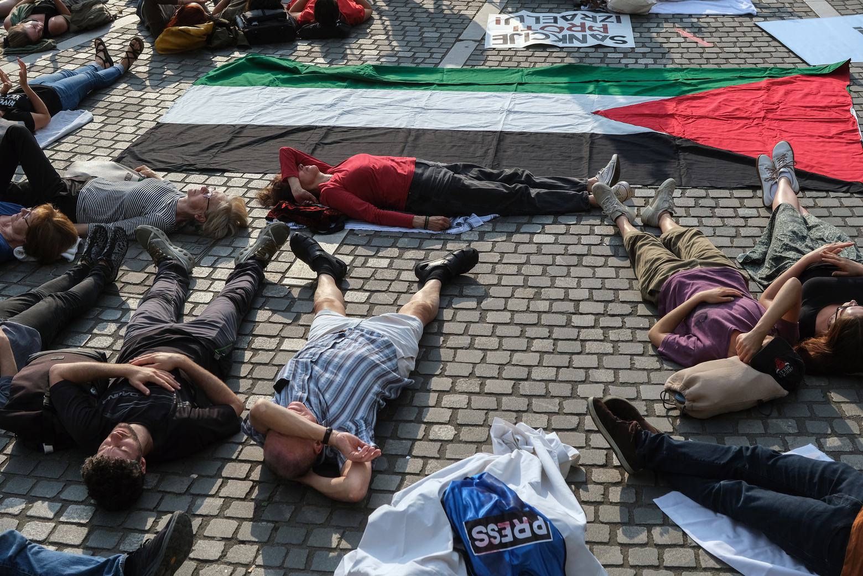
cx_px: 432
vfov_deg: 23.8
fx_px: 1366
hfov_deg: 35.1
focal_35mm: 57
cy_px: 288
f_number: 4.5
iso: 320
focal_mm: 37.9
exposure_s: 1/1900
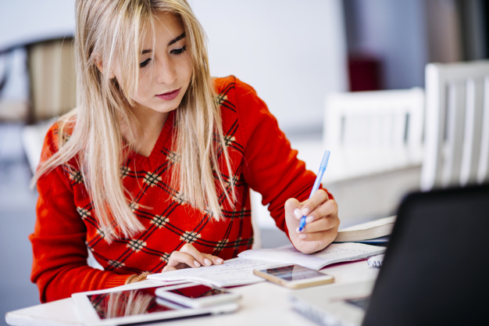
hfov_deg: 23.9
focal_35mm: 85
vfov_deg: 16.1
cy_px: 163
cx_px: 244
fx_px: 1154
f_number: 2
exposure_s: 1/80
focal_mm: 85
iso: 500
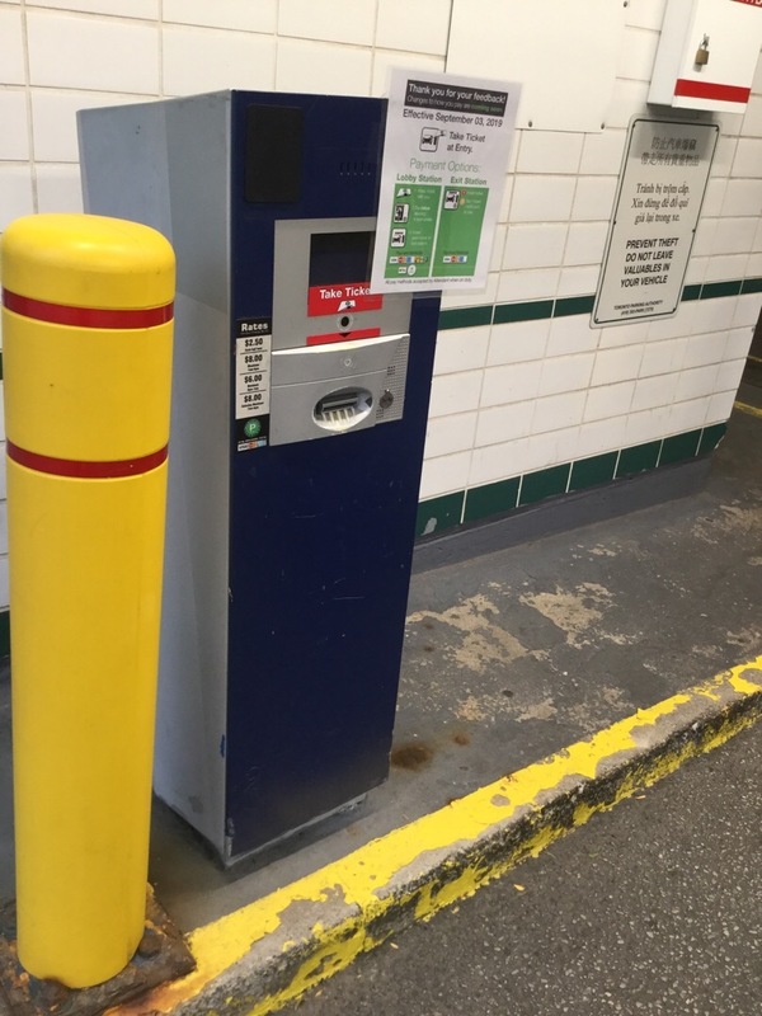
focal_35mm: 31
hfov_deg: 45.4
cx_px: 381
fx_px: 910
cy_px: 508
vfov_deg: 58.4
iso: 50
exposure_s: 1/30
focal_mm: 3.3
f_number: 2.4
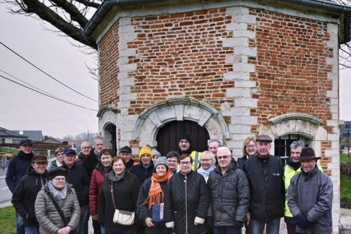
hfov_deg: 44.8
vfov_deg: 31.1
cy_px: 144
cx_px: 230
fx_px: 419
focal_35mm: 43
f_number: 4
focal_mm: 28
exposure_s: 1/250
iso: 250
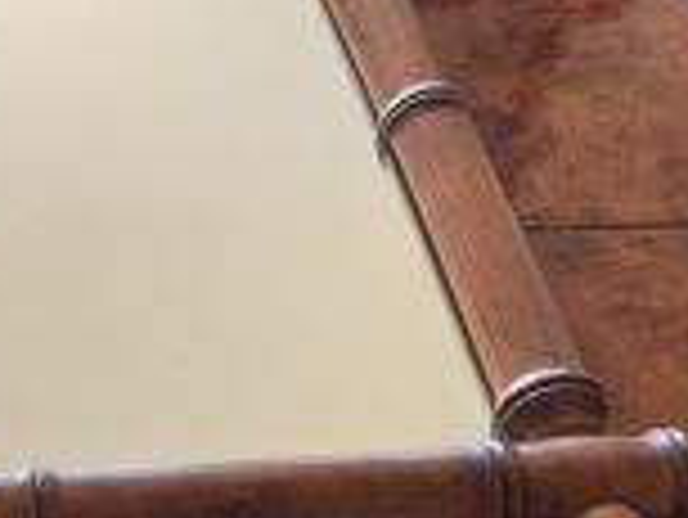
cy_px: 360
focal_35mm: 91
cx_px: -63
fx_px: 1810
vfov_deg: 16.2
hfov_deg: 20.5
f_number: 1.8
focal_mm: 3
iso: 50
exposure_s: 1/60
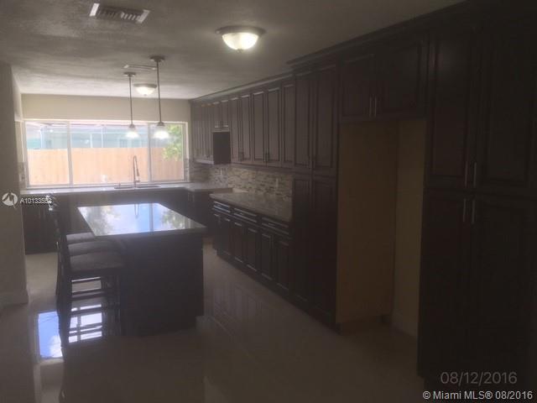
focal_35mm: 29
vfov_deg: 48.2
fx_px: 450
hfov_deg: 61.7
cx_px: 268
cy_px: 202
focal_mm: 4.15
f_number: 2.2
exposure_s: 1/281
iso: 25
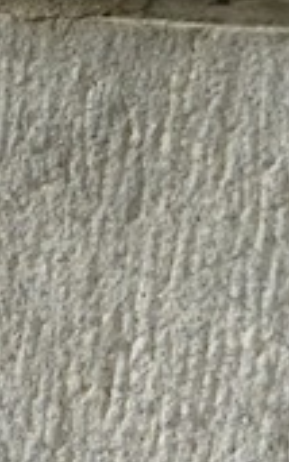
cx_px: -405
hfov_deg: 4.4
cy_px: 400
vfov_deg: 7.2
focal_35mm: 290
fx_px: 3651
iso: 400
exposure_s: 1/250
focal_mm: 14
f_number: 13
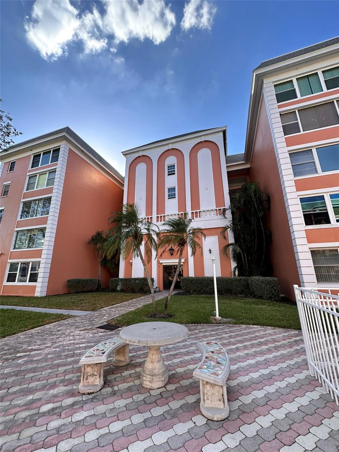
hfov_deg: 85.7
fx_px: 183
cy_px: 226
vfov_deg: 102.1
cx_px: 170
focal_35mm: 14
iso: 40
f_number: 2.2
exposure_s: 1/670
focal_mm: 2.22
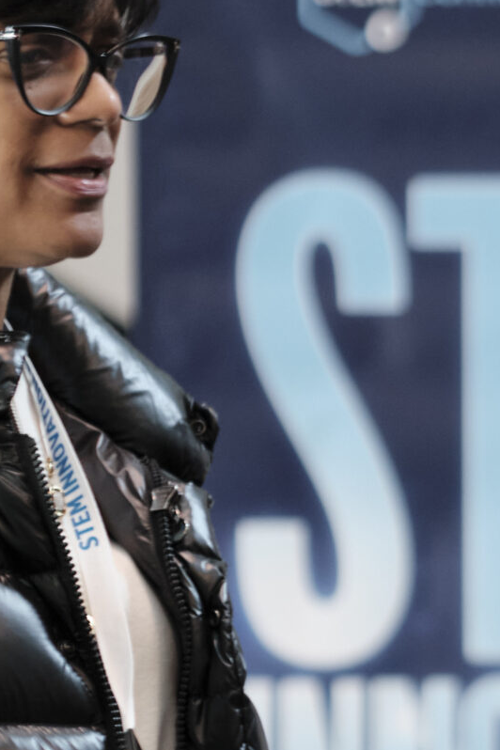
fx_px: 9020
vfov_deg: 4.8
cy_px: 636
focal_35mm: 433
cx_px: 611
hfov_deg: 3.2
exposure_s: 1/250
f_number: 2
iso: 1600
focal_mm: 90
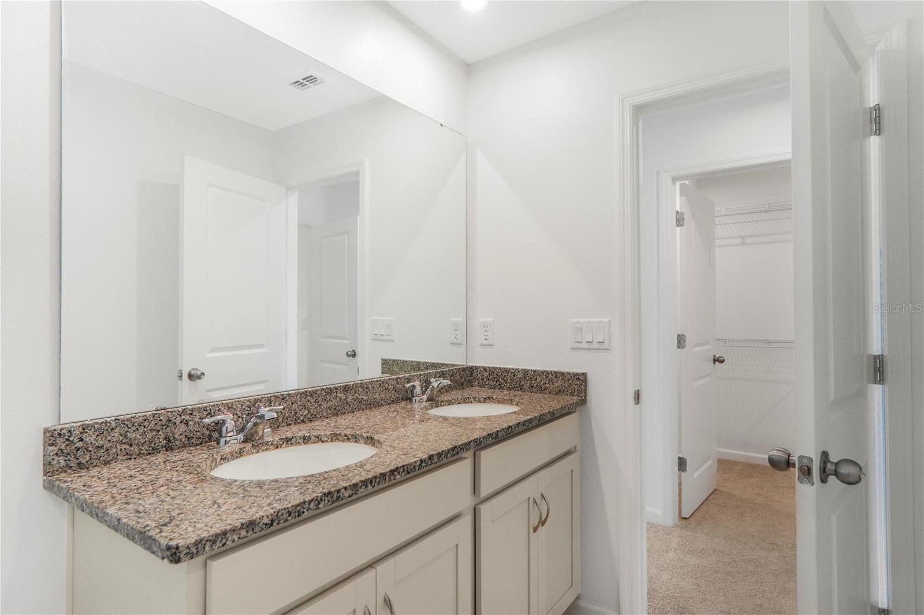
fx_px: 462
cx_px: 462
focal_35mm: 18
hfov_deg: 90.0
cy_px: 308
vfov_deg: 67.4
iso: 400
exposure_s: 1/200
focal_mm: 12
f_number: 5
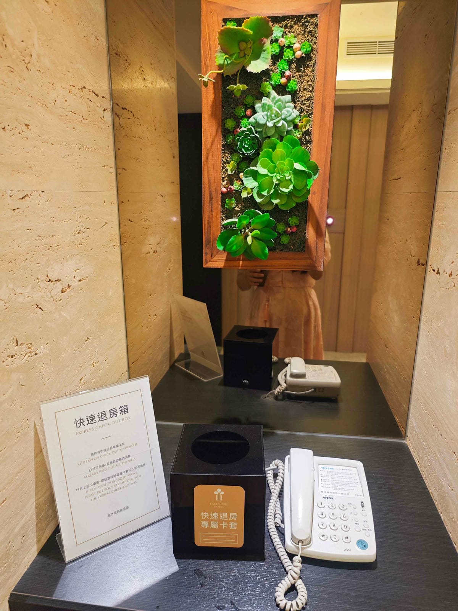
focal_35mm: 23
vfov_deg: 73.9
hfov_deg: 58.9
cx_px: 229
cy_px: 306
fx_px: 406
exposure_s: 1/60
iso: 250
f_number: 1.63
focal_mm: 8.72
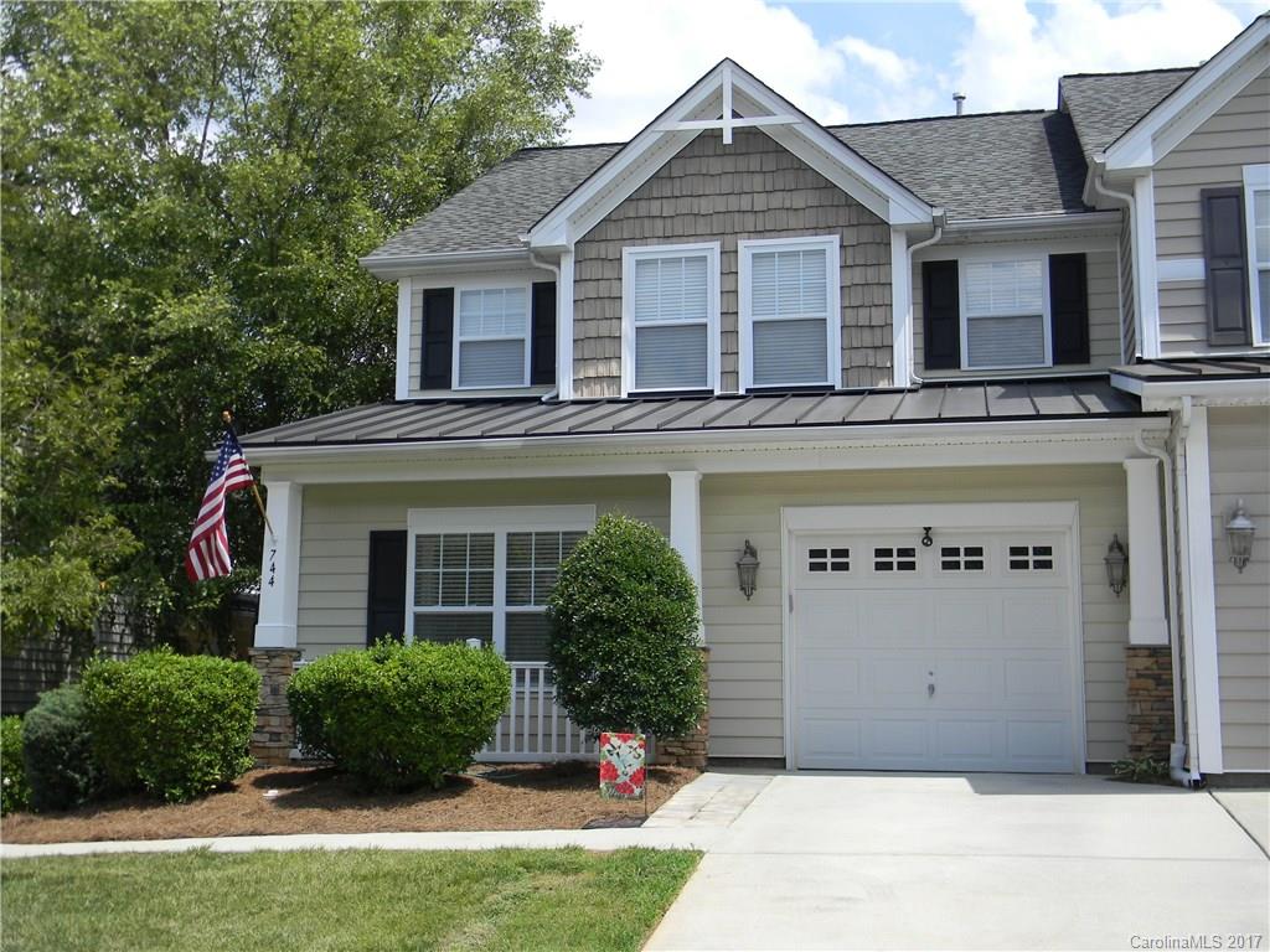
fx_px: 1504
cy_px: 476
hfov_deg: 45.8
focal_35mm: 41
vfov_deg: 35.1
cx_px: 635
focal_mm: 7.3
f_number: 3.8
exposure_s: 1/686
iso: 80
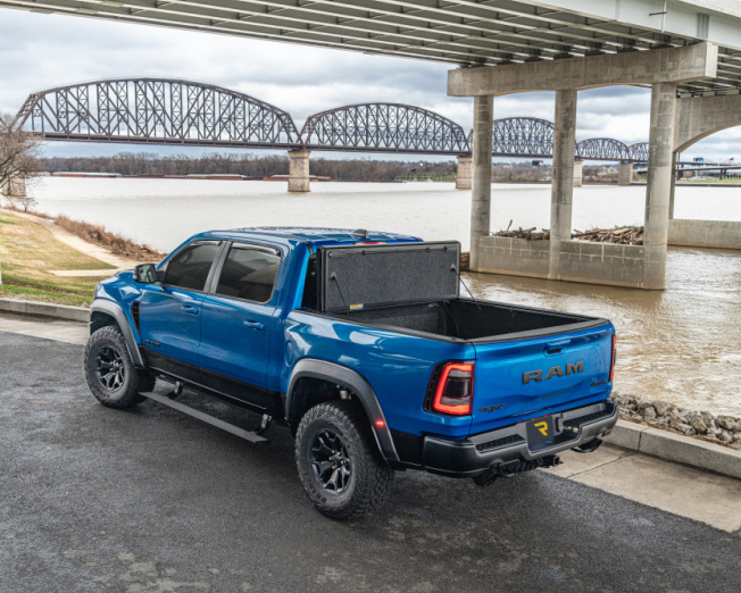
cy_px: 300
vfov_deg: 39.2
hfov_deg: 47.9
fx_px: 834
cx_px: 366
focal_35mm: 38
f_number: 6.3
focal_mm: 33
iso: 800
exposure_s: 1/125
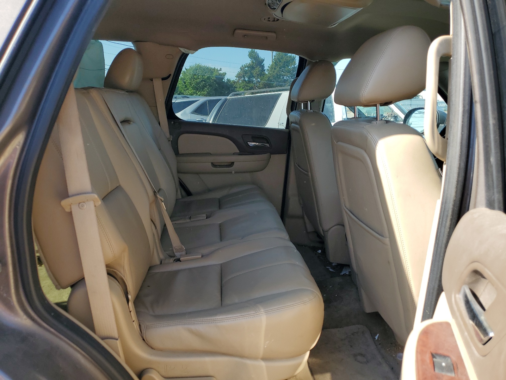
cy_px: 190
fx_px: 380
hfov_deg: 67.3
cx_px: 253
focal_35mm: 26
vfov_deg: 53.1
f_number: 1.5
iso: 50
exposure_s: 1/769
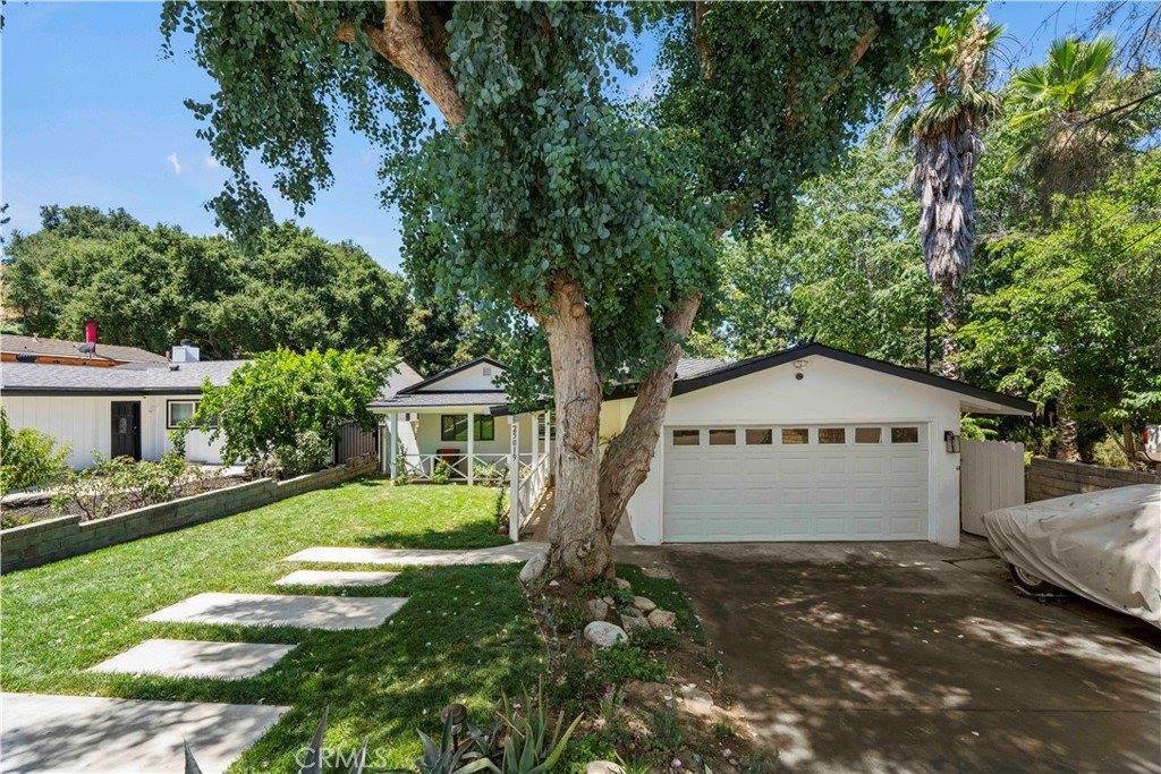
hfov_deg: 104.2
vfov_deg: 81.2
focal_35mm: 14
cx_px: 580
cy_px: 387
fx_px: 452
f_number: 8
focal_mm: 14
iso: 320
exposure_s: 1/200
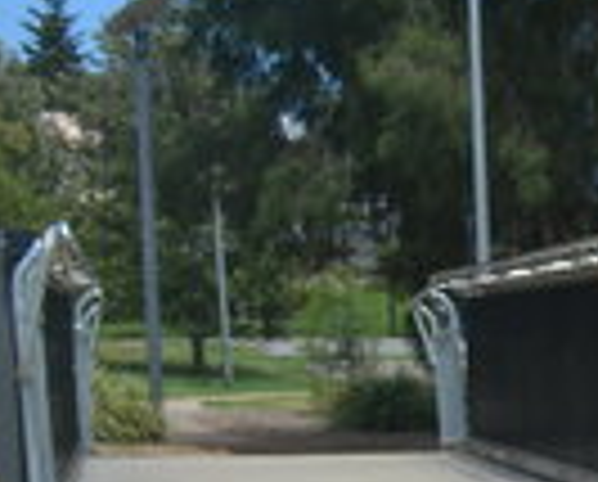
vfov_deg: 8.7
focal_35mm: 171
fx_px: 3033
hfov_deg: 8.8
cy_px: 887
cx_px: 1897
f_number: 8
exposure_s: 1/250
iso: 100
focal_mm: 18
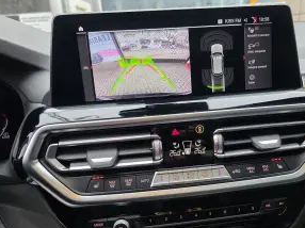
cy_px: 137
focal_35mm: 29
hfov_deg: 61.5
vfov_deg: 47.9
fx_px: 255
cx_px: 172
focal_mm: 6.3
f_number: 1.7
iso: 250
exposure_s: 1/100
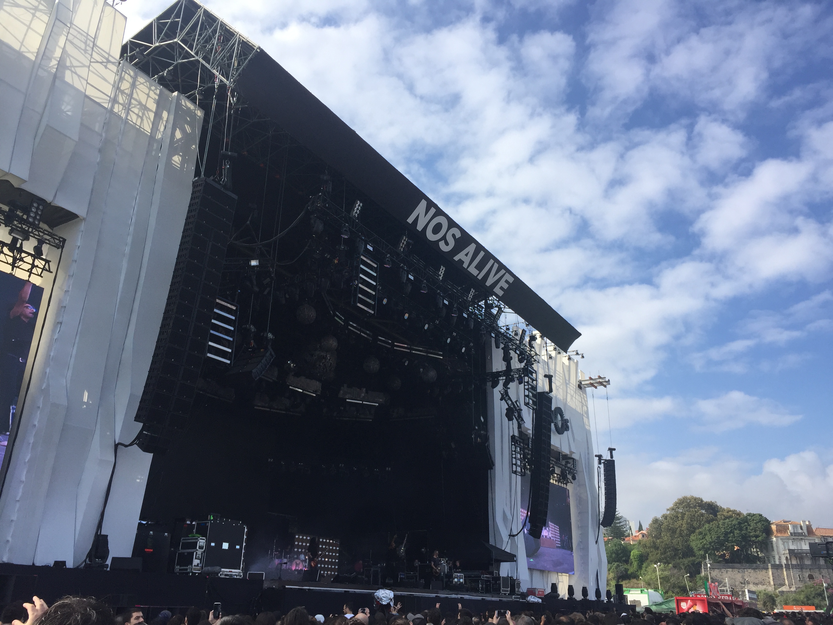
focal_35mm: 29
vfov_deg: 48.2
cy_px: 312
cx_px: 416
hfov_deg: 61.7
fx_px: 698
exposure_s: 1/1412
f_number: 2.2
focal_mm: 4.15
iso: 32
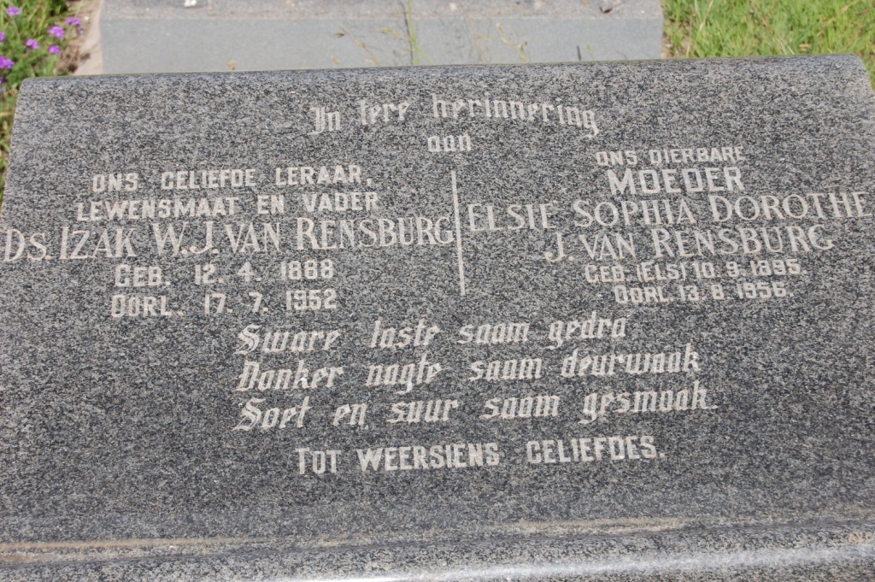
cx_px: 438
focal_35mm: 82
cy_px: 291
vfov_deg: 16.5
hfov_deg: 24.6
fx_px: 2004
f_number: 9
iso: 200
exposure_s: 1/320
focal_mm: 55
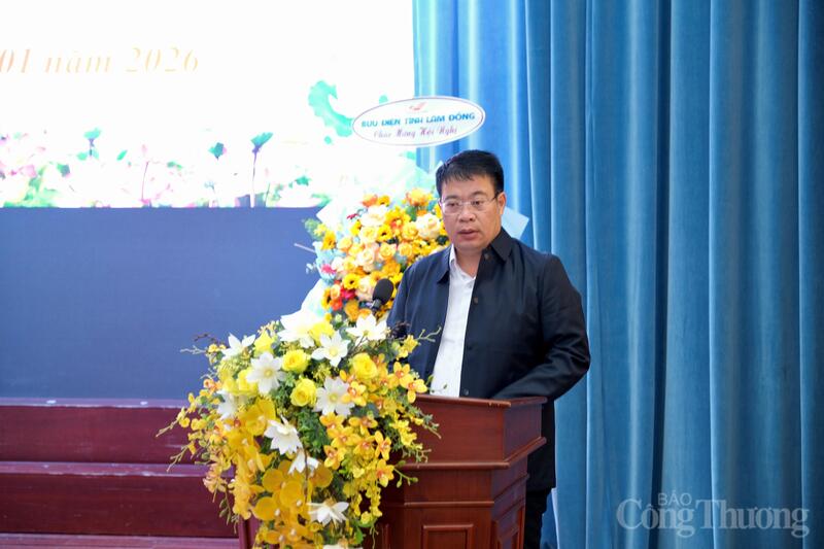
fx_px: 1899
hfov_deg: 24.5
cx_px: 412
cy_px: 274
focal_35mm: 83
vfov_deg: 16.4
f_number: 2.8
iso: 1250
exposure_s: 1/40
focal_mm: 55
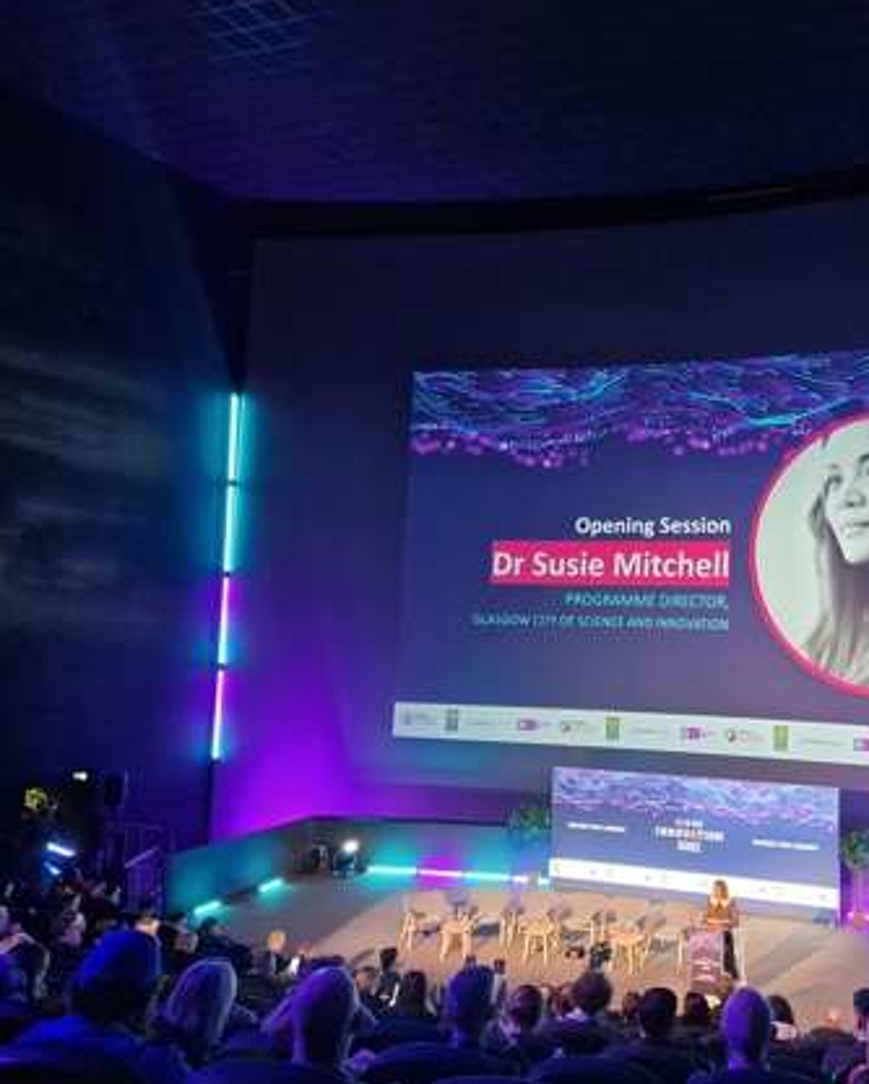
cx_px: 729
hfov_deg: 44.2
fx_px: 996
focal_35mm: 31
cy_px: 538
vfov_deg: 57.2
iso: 640
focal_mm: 6.4
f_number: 1.8
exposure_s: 1/55
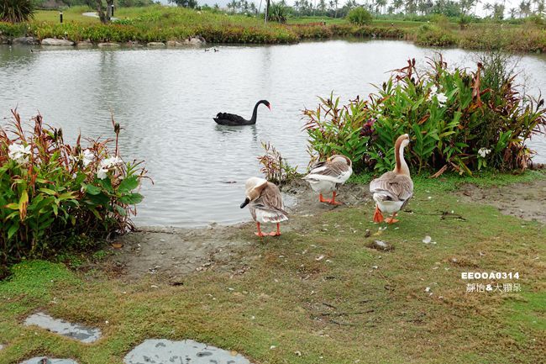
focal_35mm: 41
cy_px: 182
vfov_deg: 32.6
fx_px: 622
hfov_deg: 47.4
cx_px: 273
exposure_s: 1/100
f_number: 4
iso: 125
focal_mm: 14.9
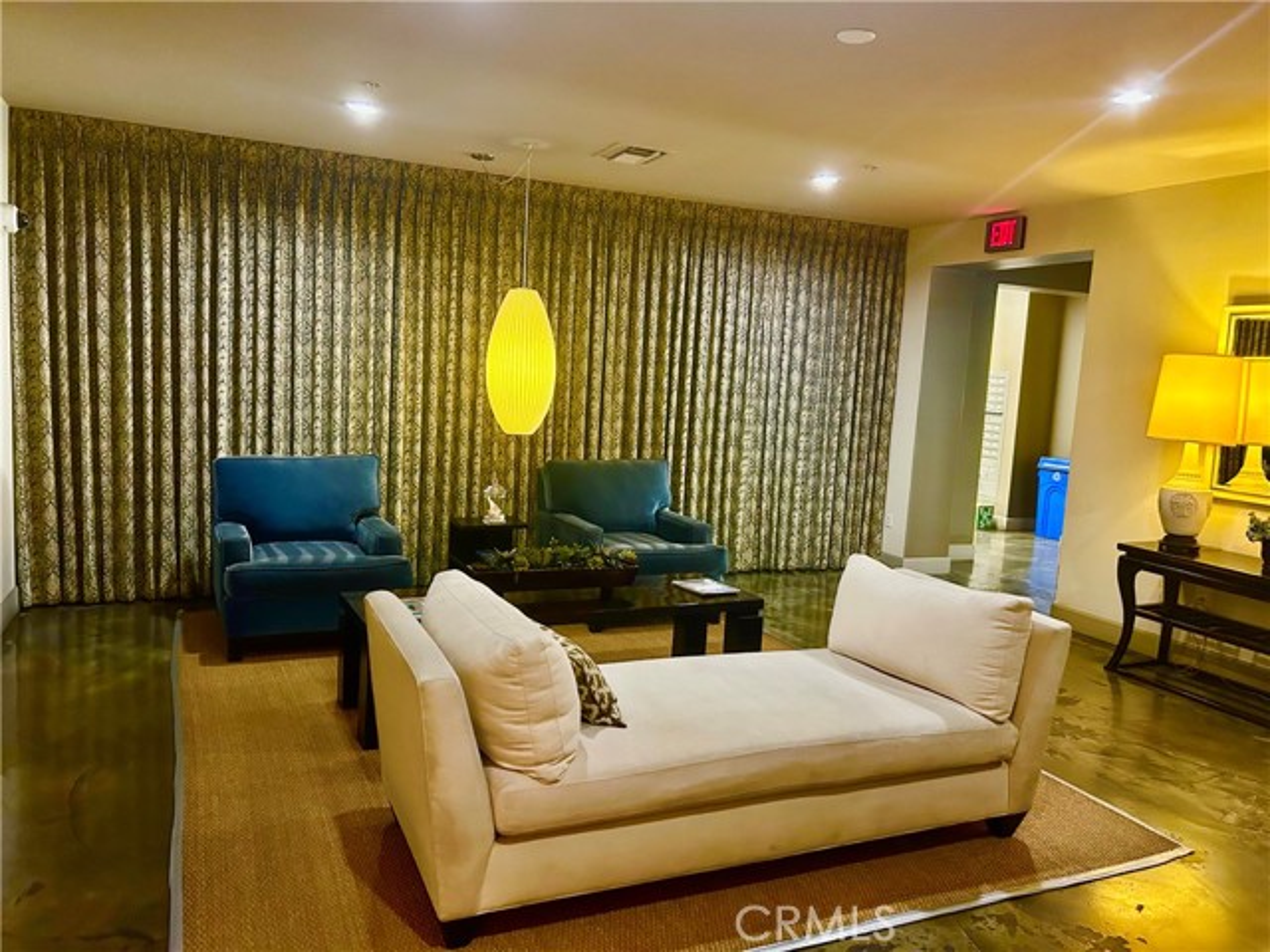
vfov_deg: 53.1
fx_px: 954
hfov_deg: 67.3
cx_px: 635
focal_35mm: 26
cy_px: 476
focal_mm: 5.7
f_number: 1.5
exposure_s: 1/30
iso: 500
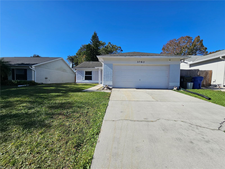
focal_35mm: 13
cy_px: 84
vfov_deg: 89.9
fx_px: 84
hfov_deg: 106.2
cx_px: 112
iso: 50
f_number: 2.2
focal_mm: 2.2
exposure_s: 1/2859
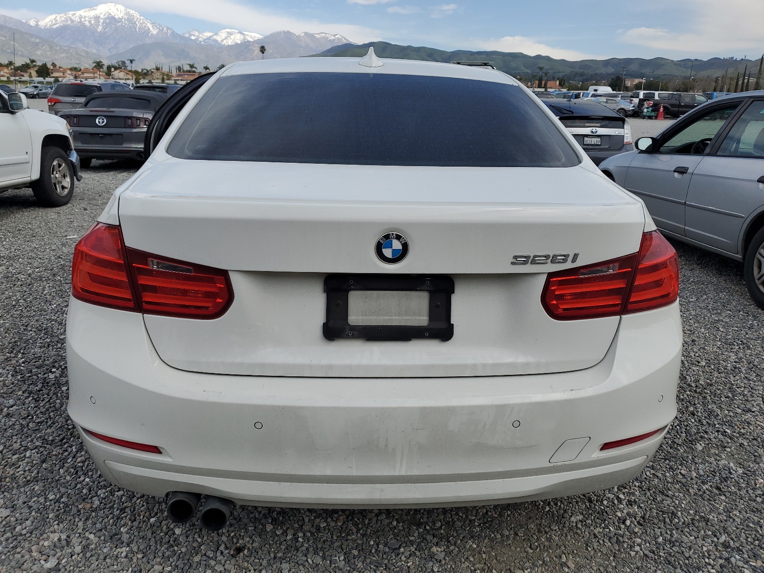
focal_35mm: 26
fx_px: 574
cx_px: 382
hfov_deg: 67.3
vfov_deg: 53.1
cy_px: 286
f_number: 1.5
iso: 50
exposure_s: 1/3333
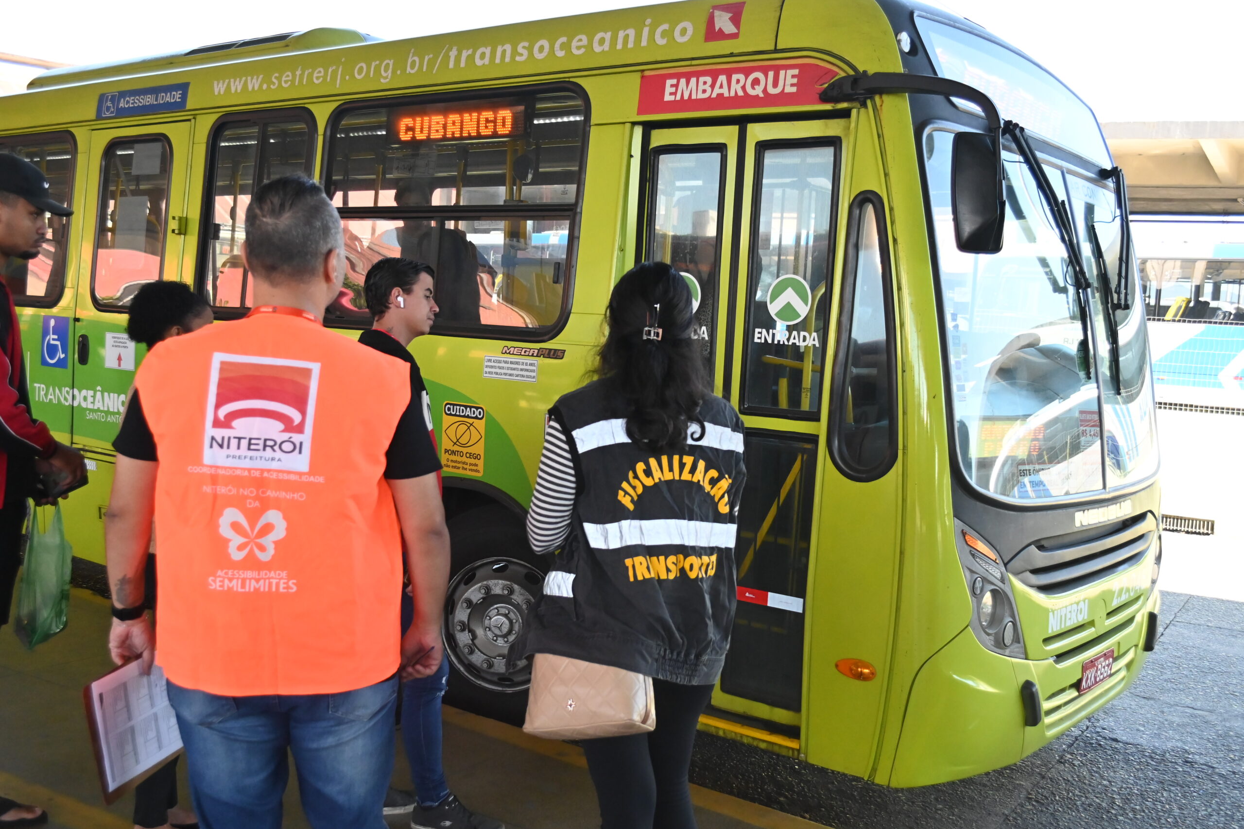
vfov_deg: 36.9
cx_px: 622
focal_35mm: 36
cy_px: 414
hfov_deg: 53.1
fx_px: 1244
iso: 2000
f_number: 5
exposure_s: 1/1000
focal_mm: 24
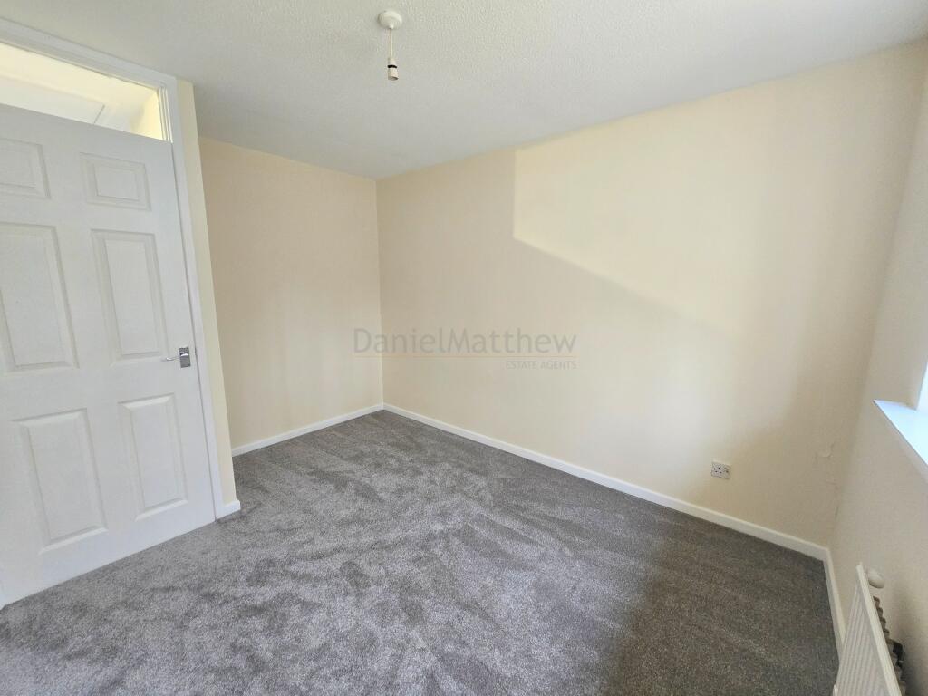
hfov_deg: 106.2
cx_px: 464
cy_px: 348
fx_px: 349
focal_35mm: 13
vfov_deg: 89.9
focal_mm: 2.2
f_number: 2.2
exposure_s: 1/60
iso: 320
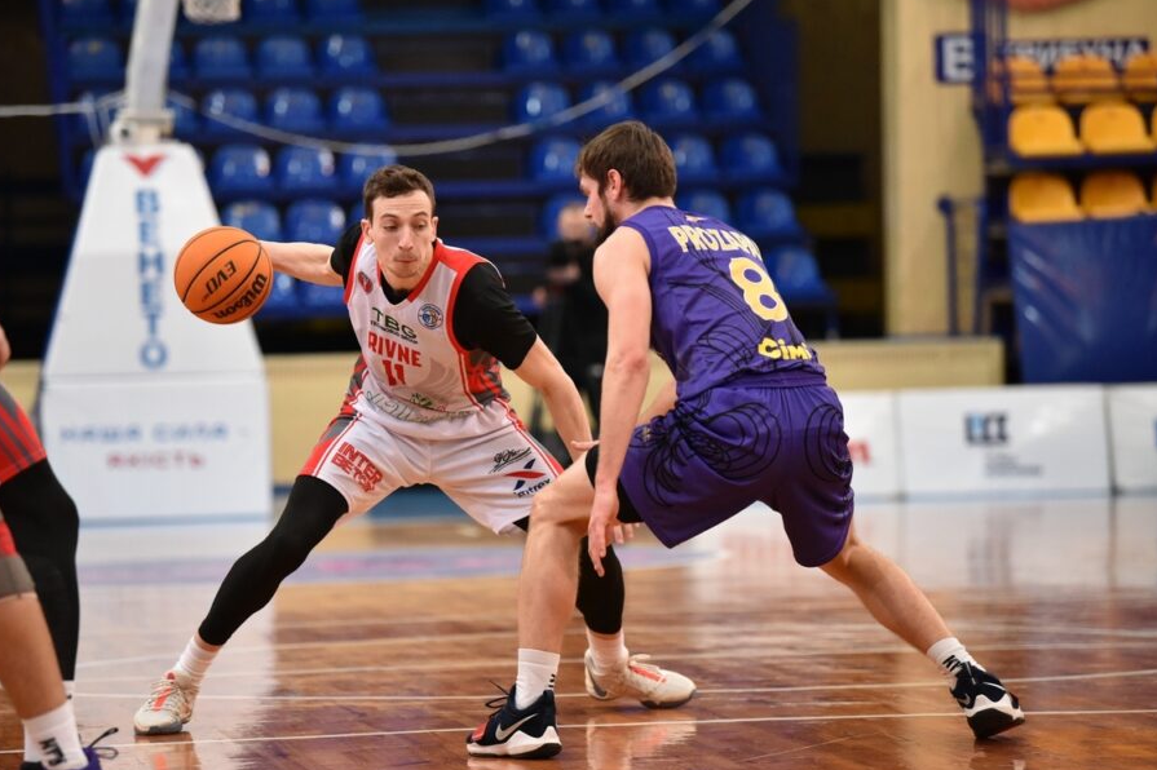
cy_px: 399
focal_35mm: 183
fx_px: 5879
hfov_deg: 11.2
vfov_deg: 7.5
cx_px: 502
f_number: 2.8
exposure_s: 1/1250
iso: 5000
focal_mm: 160
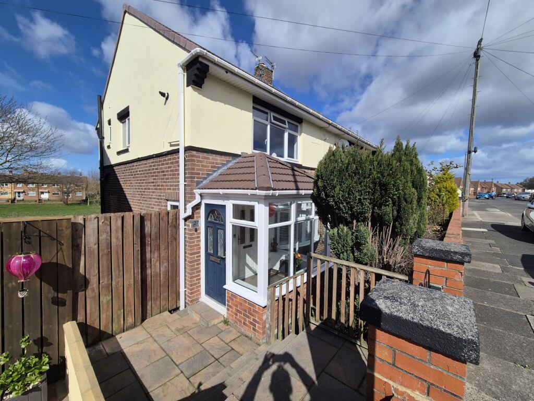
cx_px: 267
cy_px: 200
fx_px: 201
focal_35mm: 13
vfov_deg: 89.9
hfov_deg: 106.2
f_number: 2.2
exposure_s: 1/3624
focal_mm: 2.2
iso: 50
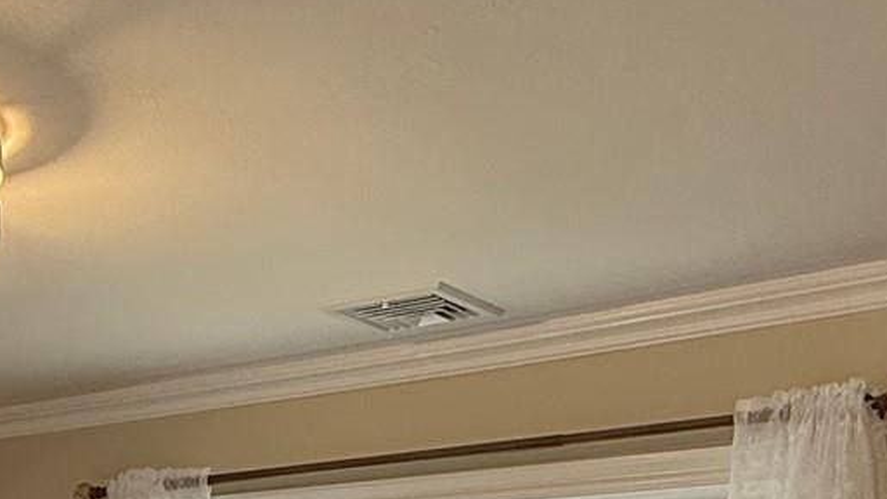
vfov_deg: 16.3
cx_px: 40
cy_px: 922
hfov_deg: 32.2
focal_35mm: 61
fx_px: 1435
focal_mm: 2.22
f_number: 2.2
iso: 125
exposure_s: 1/120
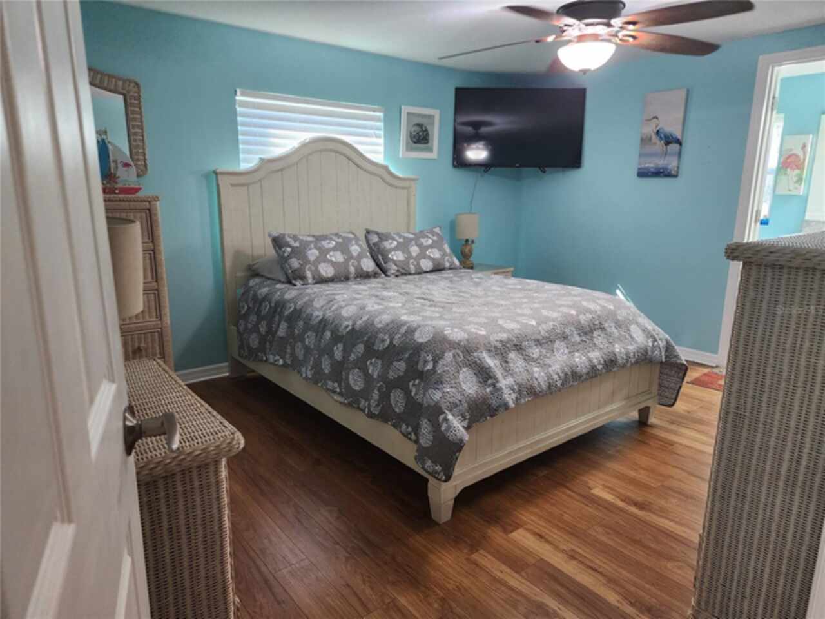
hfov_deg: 73.9
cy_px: 310
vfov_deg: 58.9
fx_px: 548
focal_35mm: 23
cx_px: 412
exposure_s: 1/120
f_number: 1.8
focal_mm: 6.4
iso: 640
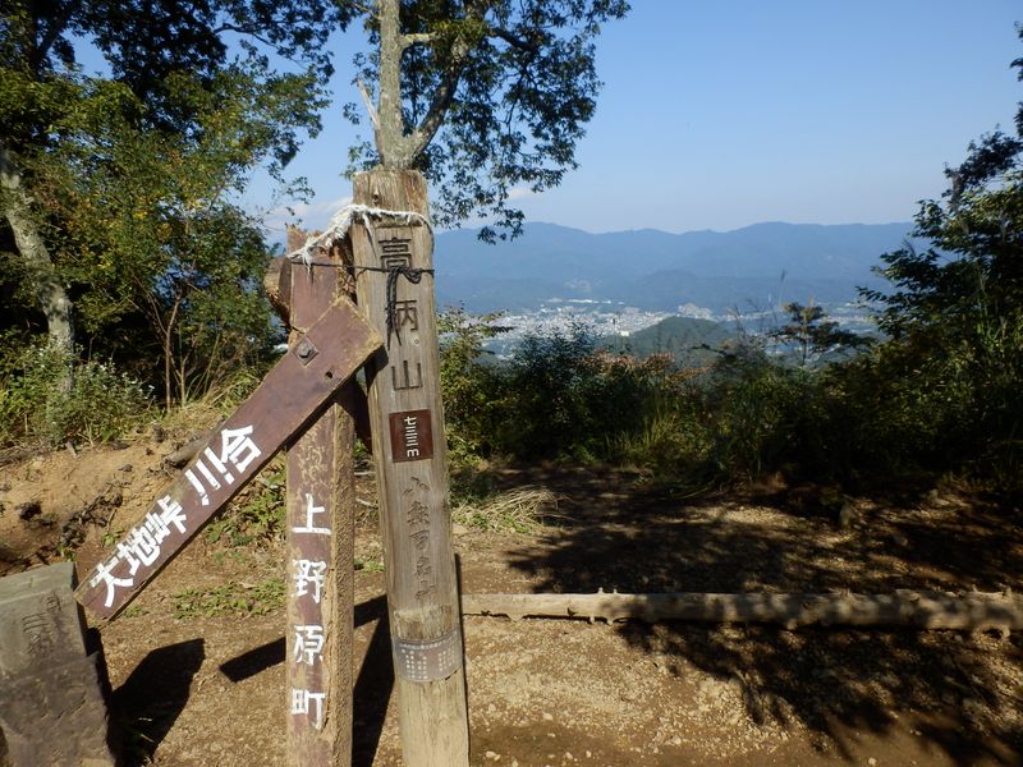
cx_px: 512
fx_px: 709
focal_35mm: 24
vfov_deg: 56.8
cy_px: 384
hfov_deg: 71.6
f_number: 7.9
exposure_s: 1/160
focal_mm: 4.2
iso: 80
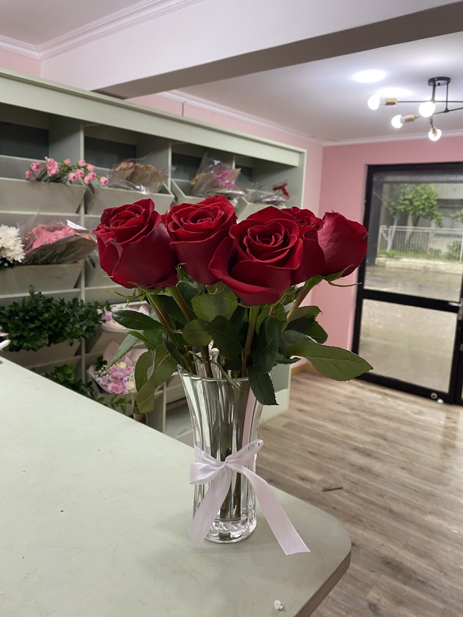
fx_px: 464
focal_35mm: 26
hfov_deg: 53.1
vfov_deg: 67.3
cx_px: 232
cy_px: 308
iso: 64
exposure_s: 1/50
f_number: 1.8
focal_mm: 4.25
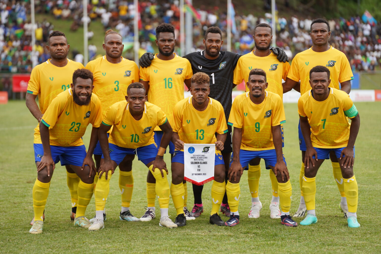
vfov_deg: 10.5
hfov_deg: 15.8
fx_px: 1376
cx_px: 190
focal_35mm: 130
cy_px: 127
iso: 125
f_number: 2.8
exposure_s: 1/1000
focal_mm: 130
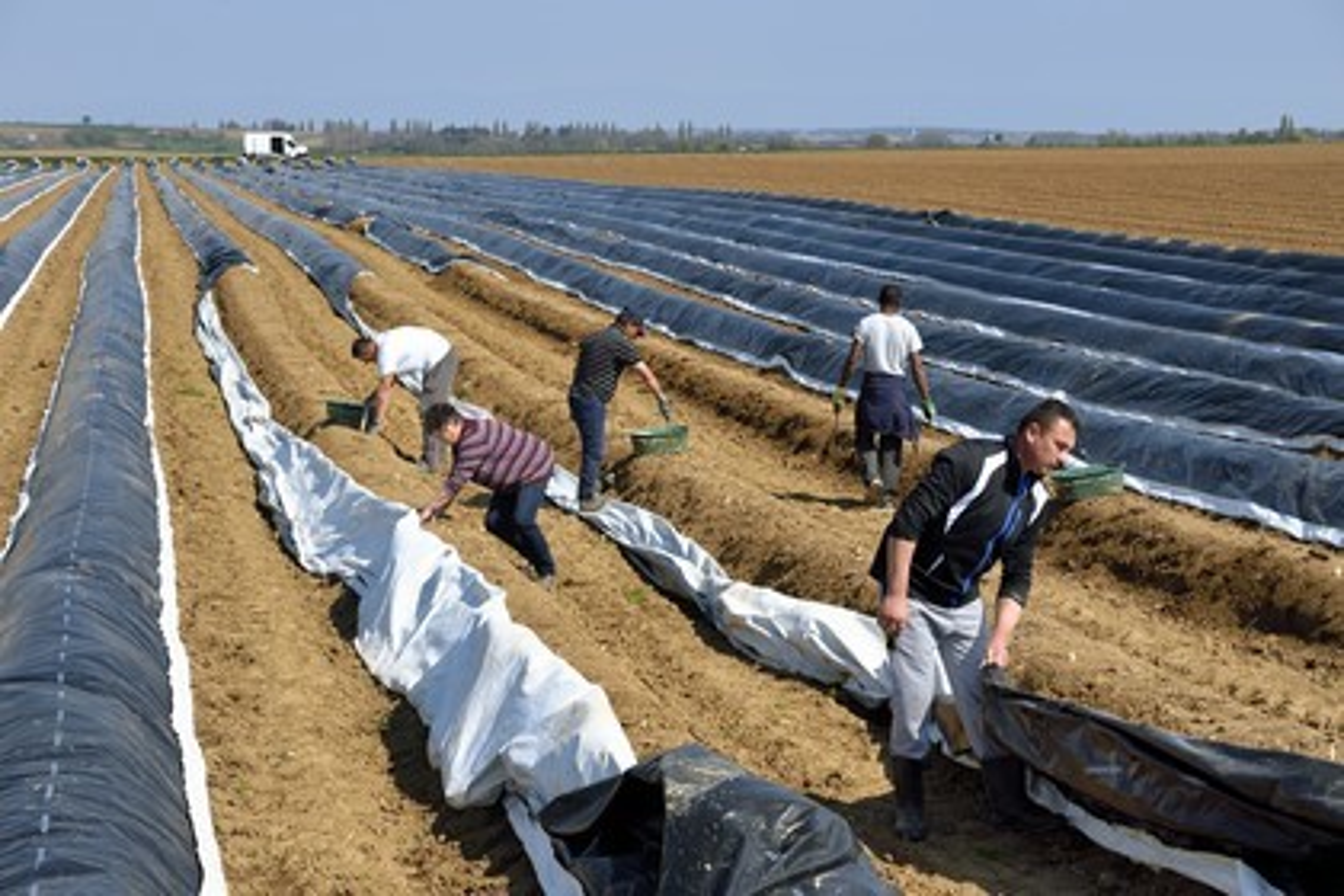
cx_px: 672
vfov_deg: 19.5
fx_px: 2613
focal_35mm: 70
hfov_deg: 28.8
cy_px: 448
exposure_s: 1/250
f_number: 14
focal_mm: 70
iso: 200
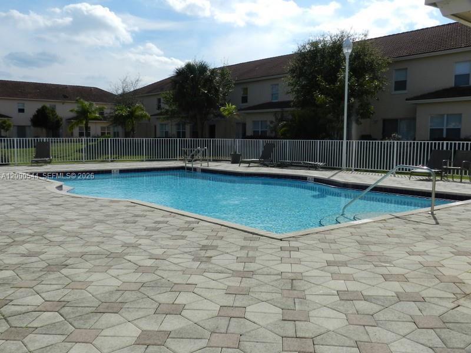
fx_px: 435
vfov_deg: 44.2
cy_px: 176
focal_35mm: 32
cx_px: 236
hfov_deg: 56.8
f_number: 5
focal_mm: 5.6
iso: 160
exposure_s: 1/1250
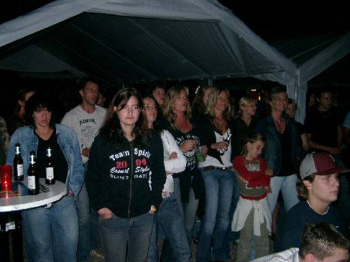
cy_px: 132
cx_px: 171
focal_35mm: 38
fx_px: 384
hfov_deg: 49.0
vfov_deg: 37.7
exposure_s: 1/60
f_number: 2.6
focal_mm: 7.6
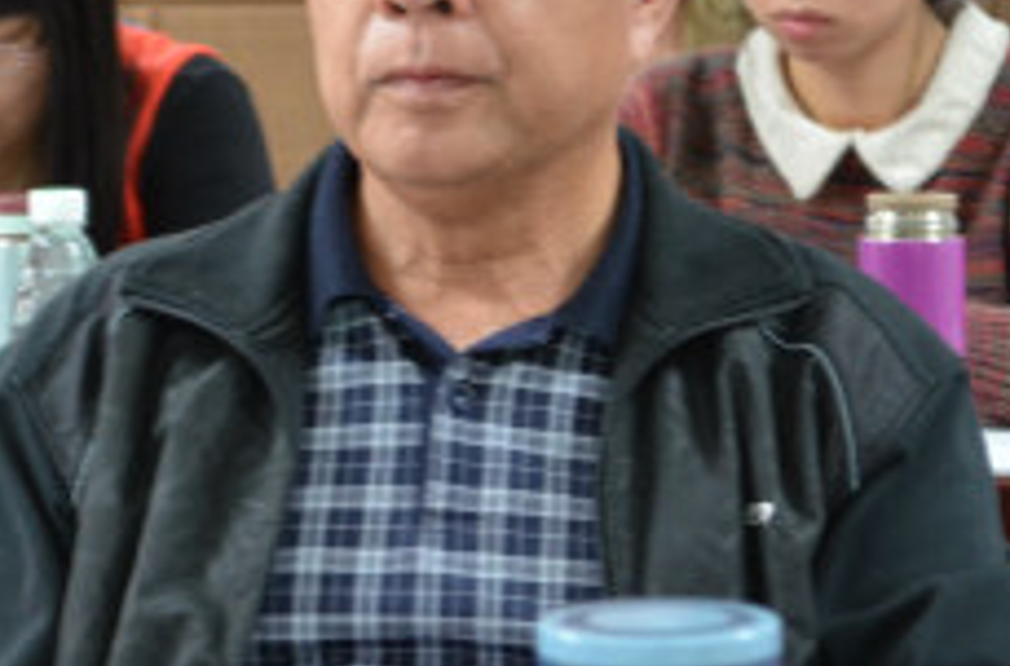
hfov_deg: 11.4
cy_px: 203
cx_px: 379
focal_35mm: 180
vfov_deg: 7.6
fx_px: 5035
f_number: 5.6
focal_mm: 55
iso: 1250
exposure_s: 1/15
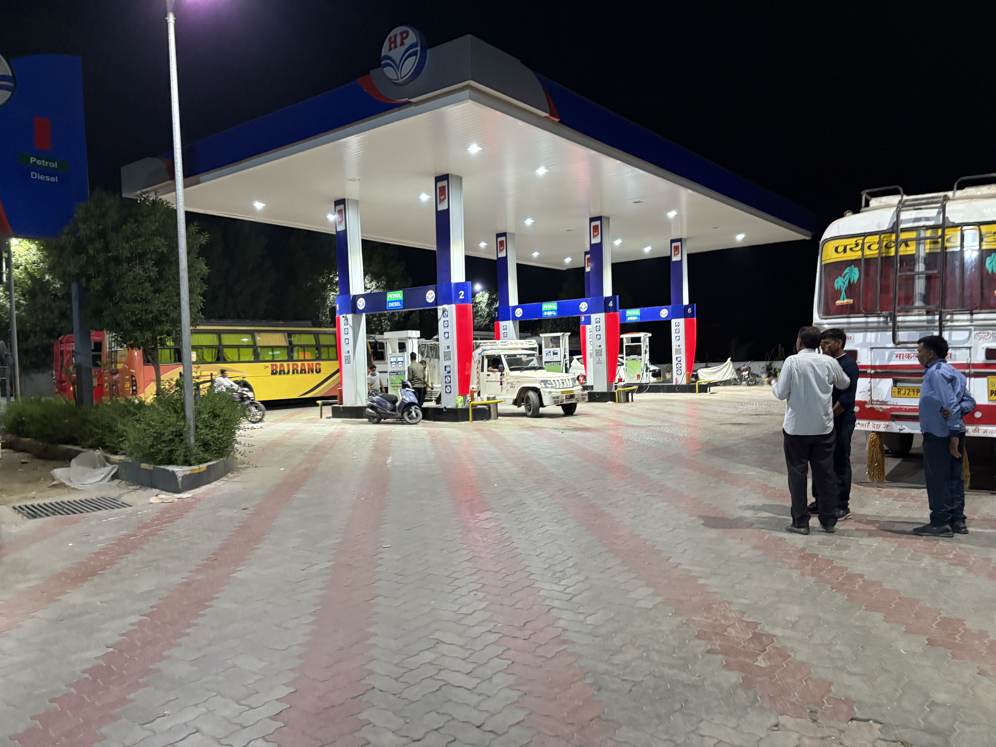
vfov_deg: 53.1
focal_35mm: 26
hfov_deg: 67.3
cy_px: 374
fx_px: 748
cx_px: 498
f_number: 1.6
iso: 400
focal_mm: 5.96
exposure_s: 1/50
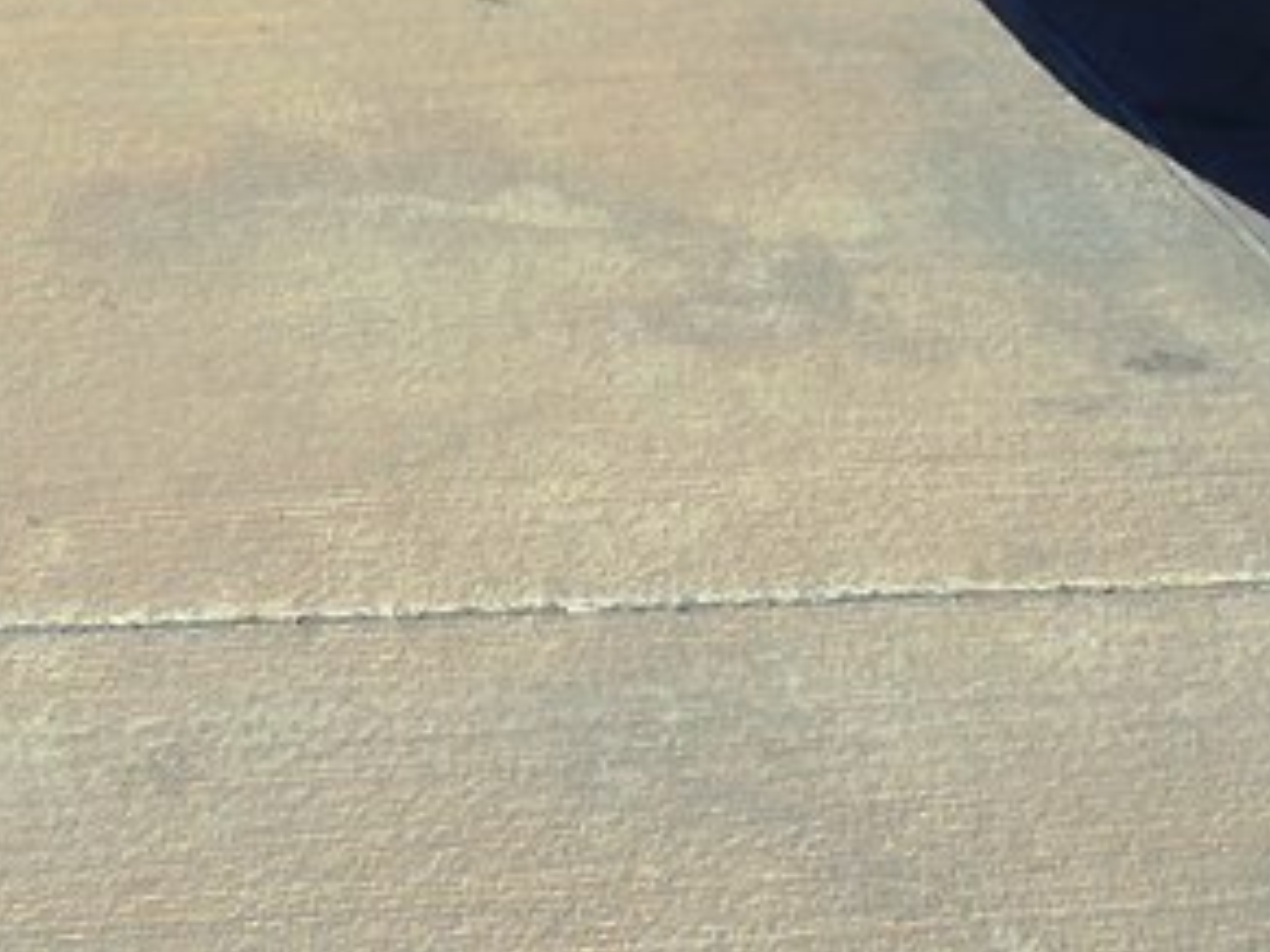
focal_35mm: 66
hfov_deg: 27.9
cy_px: -354
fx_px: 2420
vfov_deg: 20.0
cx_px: 48
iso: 100
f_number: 4.2
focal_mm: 4.3
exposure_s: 1/1250
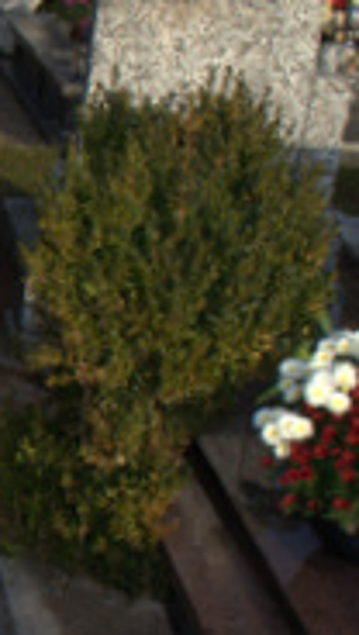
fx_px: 1518
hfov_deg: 11.9
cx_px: -373
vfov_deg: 23.4
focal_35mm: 90
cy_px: 461
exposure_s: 1/160
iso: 100
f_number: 6.3
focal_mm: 22
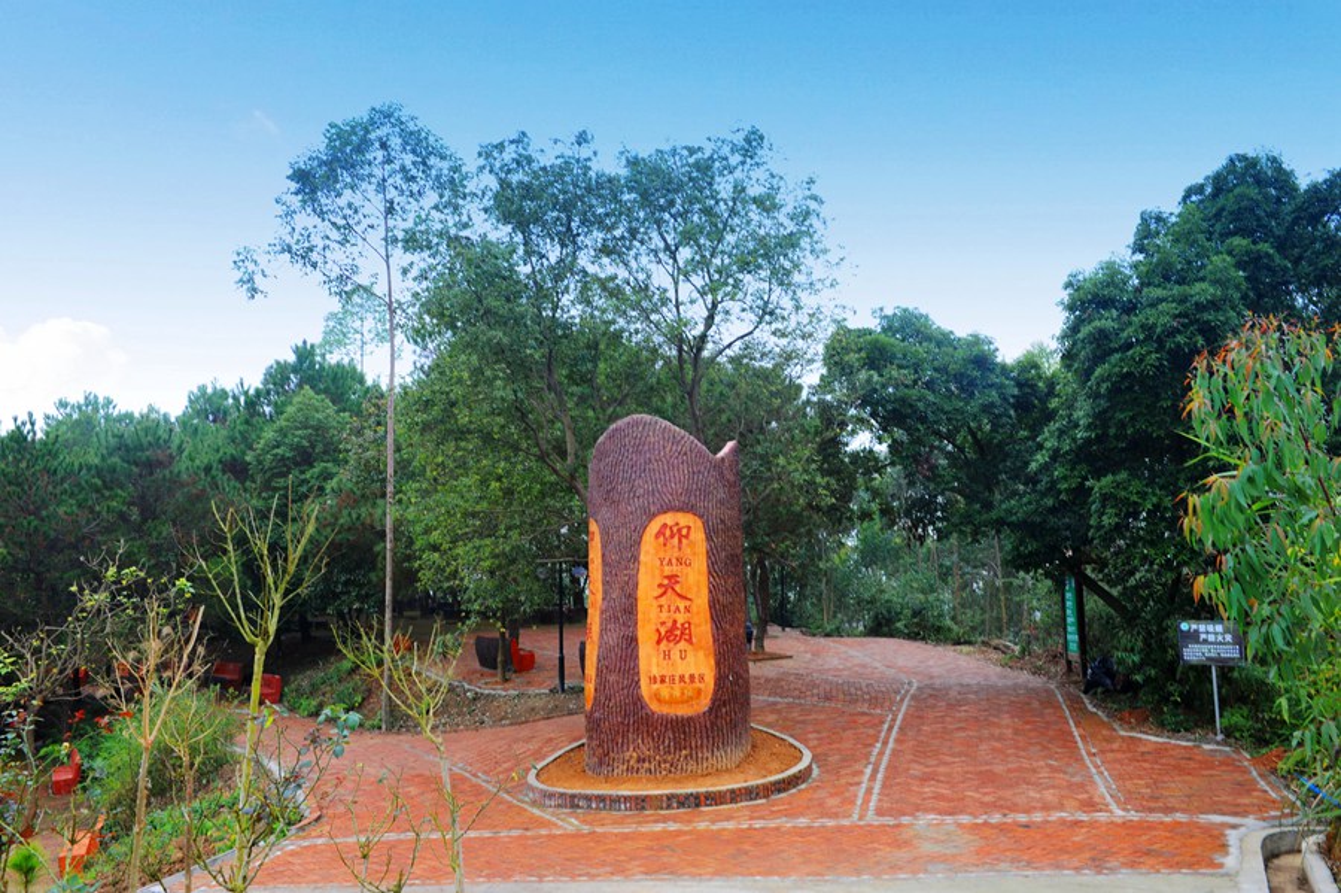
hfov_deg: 63.7
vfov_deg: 44.9
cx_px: 670
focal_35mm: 29
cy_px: 446
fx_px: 1080
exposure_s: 1/20
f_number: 14
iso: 200
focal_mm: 29
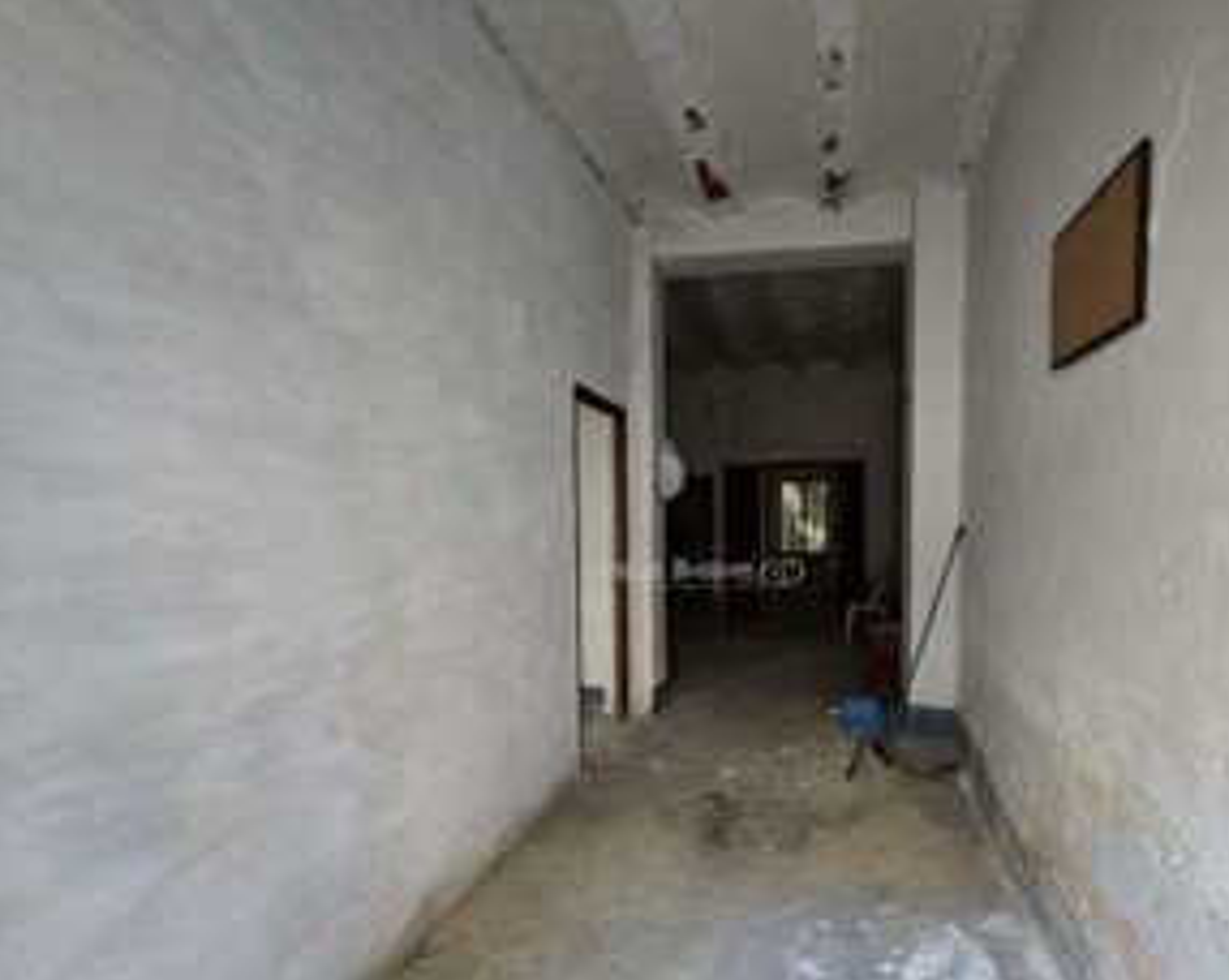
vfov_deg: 79.6
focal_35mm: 16
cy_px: 572
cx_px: 696
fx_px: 581
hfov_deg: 92.7
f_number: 2.2
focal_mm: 2.2
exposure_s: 1/50
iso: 1000
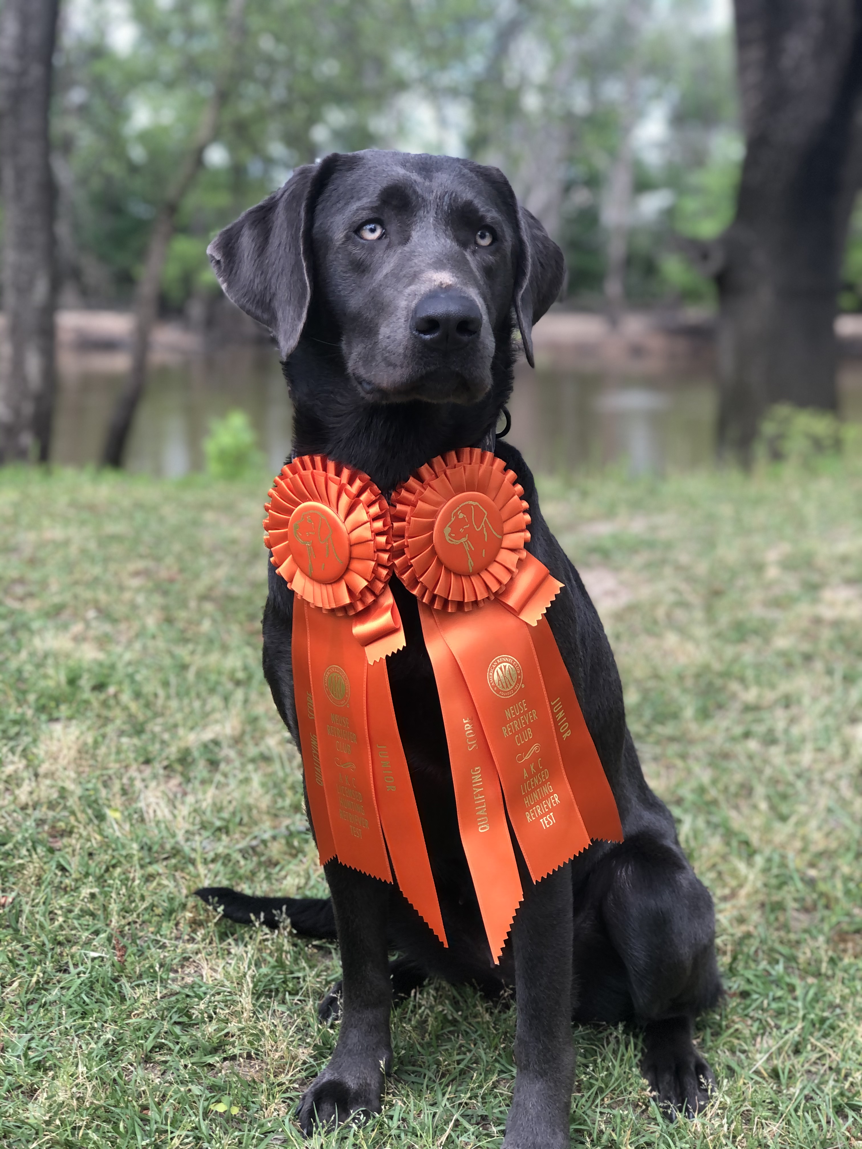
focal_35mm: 57
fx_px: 1893
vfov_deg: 33.8
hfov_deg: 25.7
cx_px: 431
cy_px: 574
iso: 32
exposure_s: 1/120
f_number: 2.8
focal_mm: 6.6
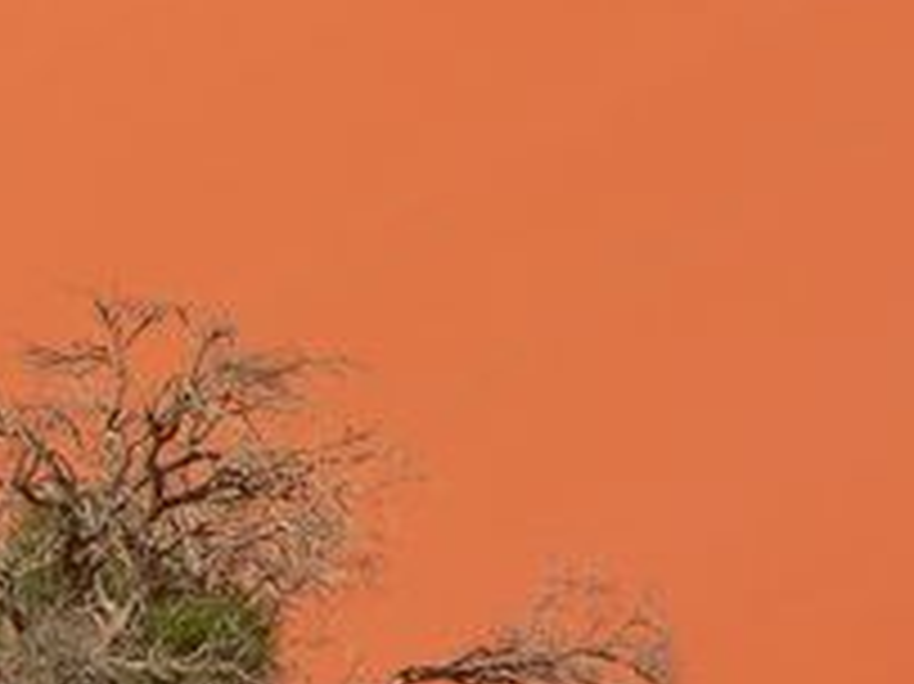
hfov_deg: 6.2
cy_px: 389
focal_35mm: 318
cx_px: -77
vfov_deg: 4.7
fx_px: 8392
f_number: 5.6
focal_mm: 21.5
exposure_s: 1/500
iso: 80
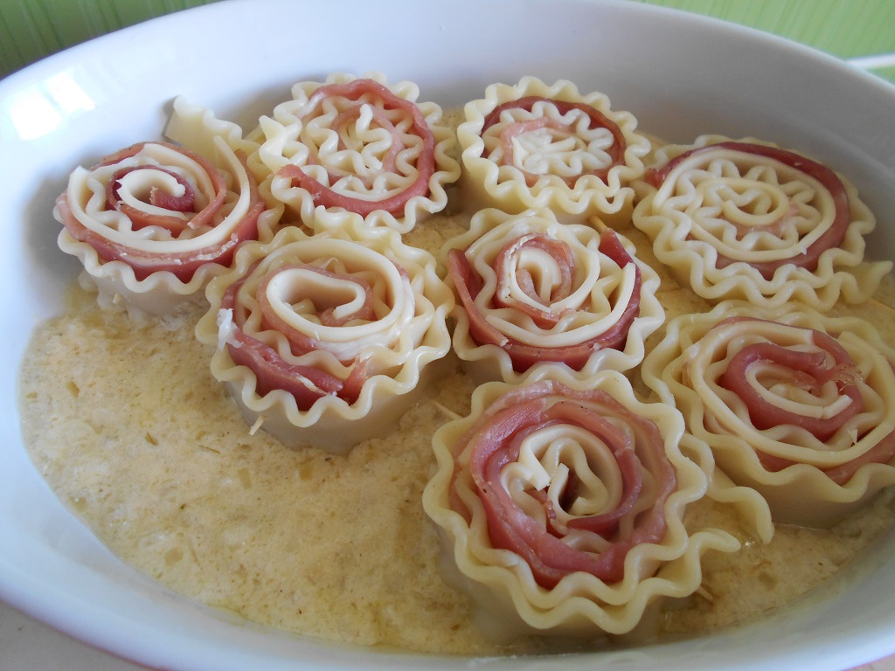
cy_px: 336
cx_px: 448
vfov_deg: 53.1
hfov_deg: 67.3
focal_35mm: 26
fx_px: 672
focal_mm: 4.6
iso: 200
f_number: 3.2
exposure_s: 1/30
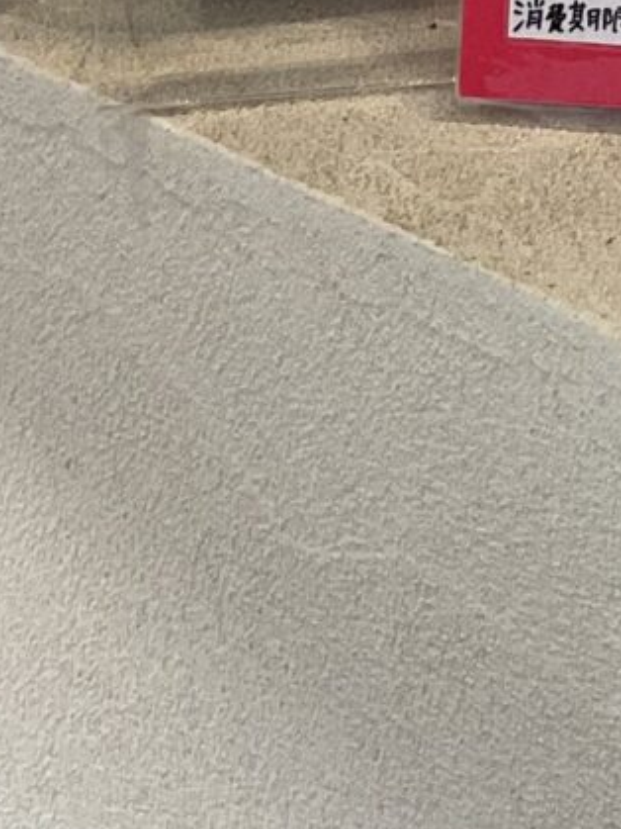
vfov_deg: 13.2
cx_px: 924
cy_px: -736
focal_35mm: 133
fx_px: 3183
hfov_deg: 10.8
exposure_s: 1/100
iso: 50
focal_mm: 3
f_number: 1.8
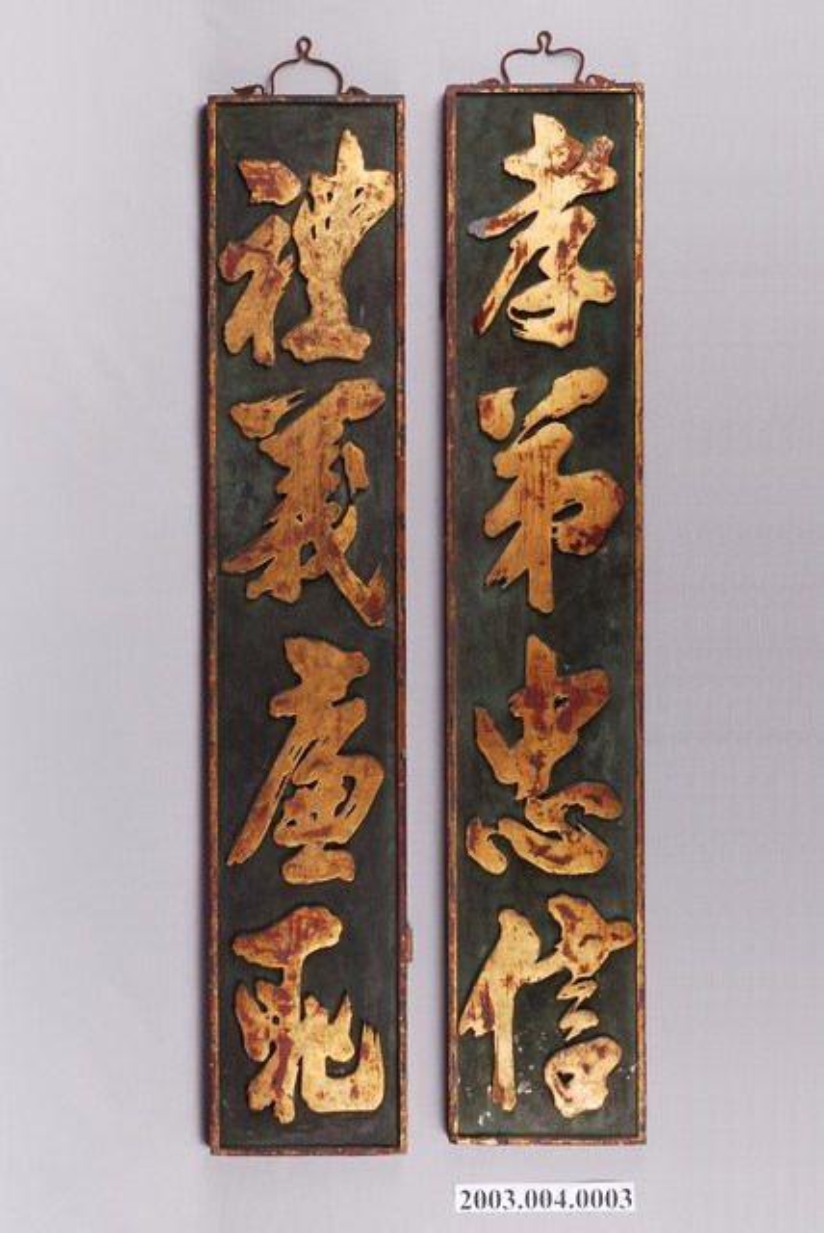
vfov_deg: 37.8
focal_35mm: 52
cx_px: 412
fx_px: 1798
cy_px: 616
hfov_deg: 25.8
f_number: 14
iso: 100
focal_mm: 35
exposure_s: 1/60
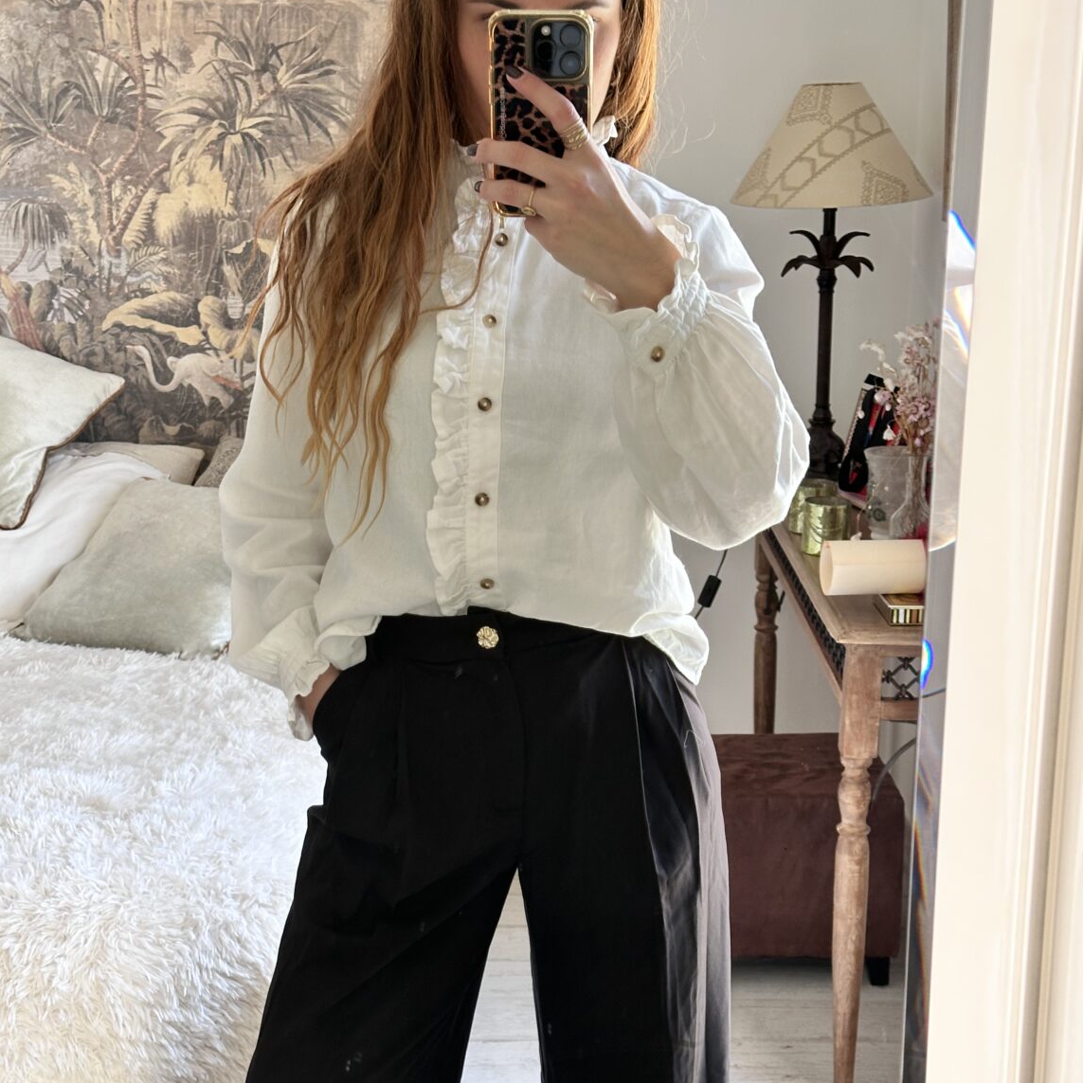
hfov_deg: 30.0
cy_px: 704
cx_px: 545
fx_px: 2018
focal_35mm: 57
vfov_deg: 29.9
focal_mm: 6.86
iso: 80
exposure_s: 1/72
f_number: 1.78
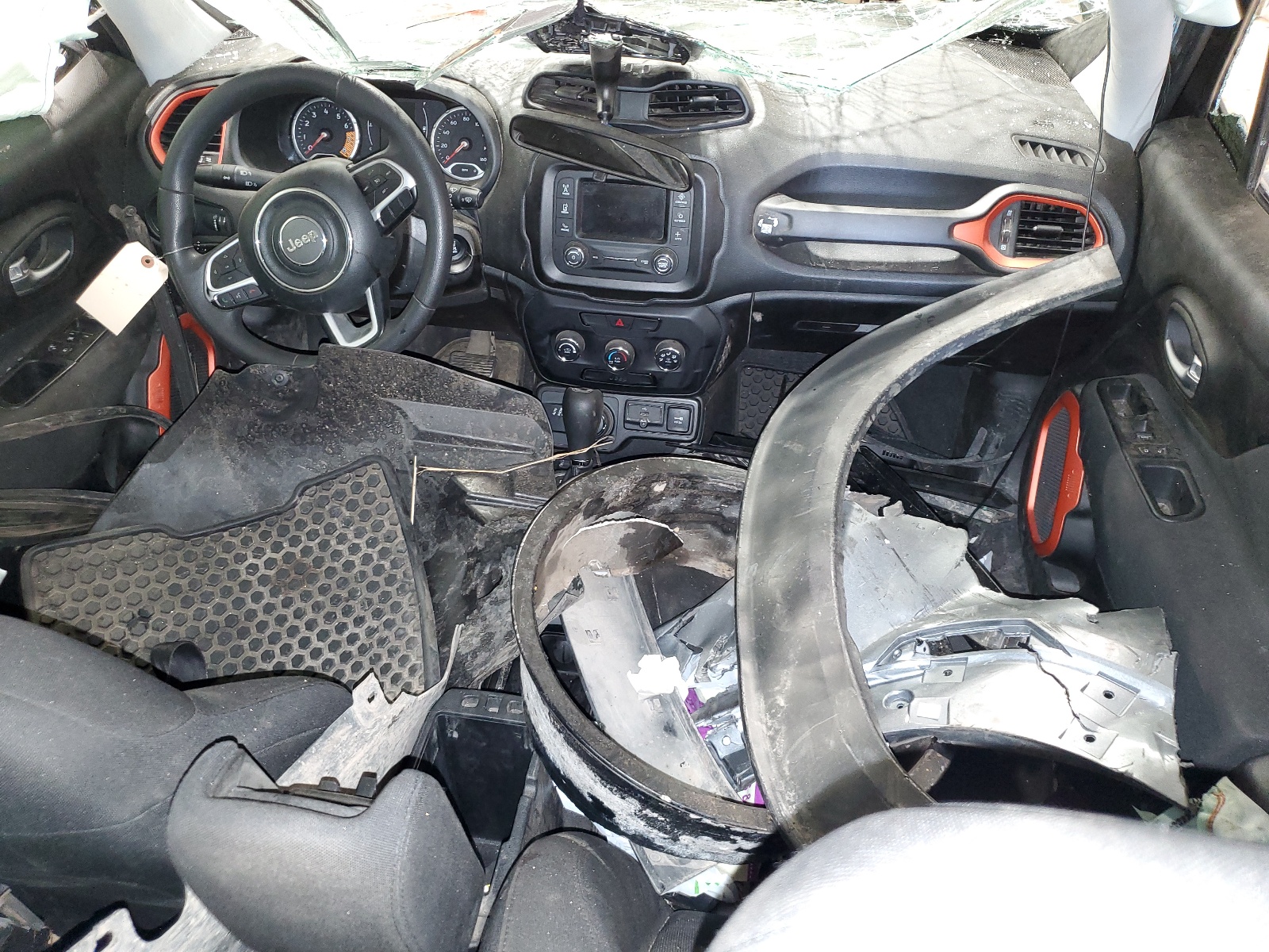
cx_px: 634
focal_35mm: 26
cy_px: 476
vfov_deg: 53.1
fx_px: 953
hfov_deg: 67.3
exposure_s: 1/10
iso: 178
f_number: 1.5
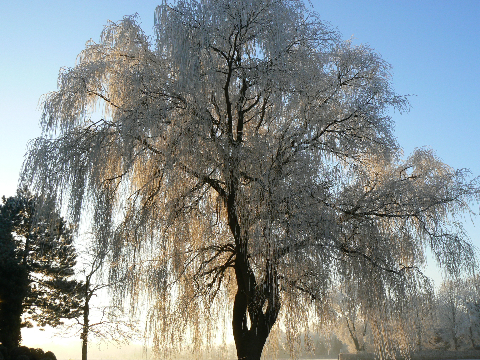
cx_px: 240
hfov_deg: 51.4
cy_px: 180
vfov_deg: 39.7
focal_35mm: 36
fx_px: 499
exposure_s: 1/250
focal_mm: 6
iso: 80
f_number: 5.6
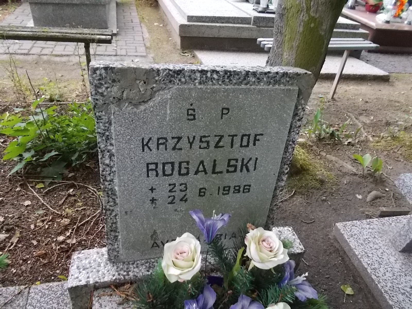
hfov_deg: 67.3
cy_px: 154
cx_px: 206
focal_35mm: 26
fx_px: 309
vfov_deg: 53.1
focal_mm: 4.6
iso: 400
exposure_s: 1/80
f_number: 8
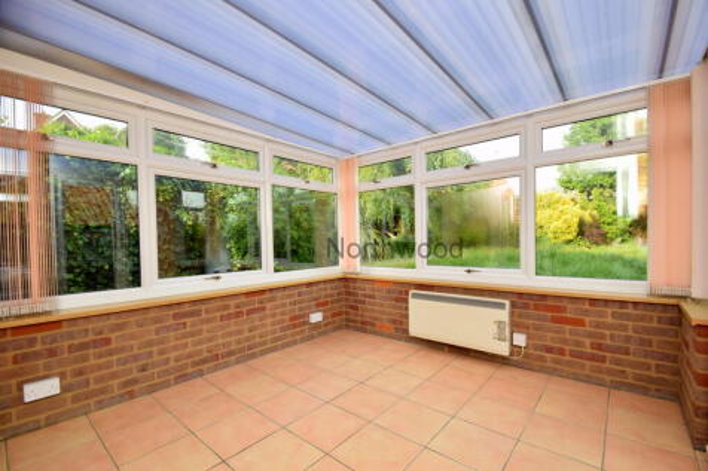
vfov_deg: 77.3
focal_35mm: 15
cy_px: 236
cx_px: 354
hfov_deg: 100.4
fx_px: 295
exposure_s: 1/125
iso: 400
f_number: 6.3
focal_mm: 10
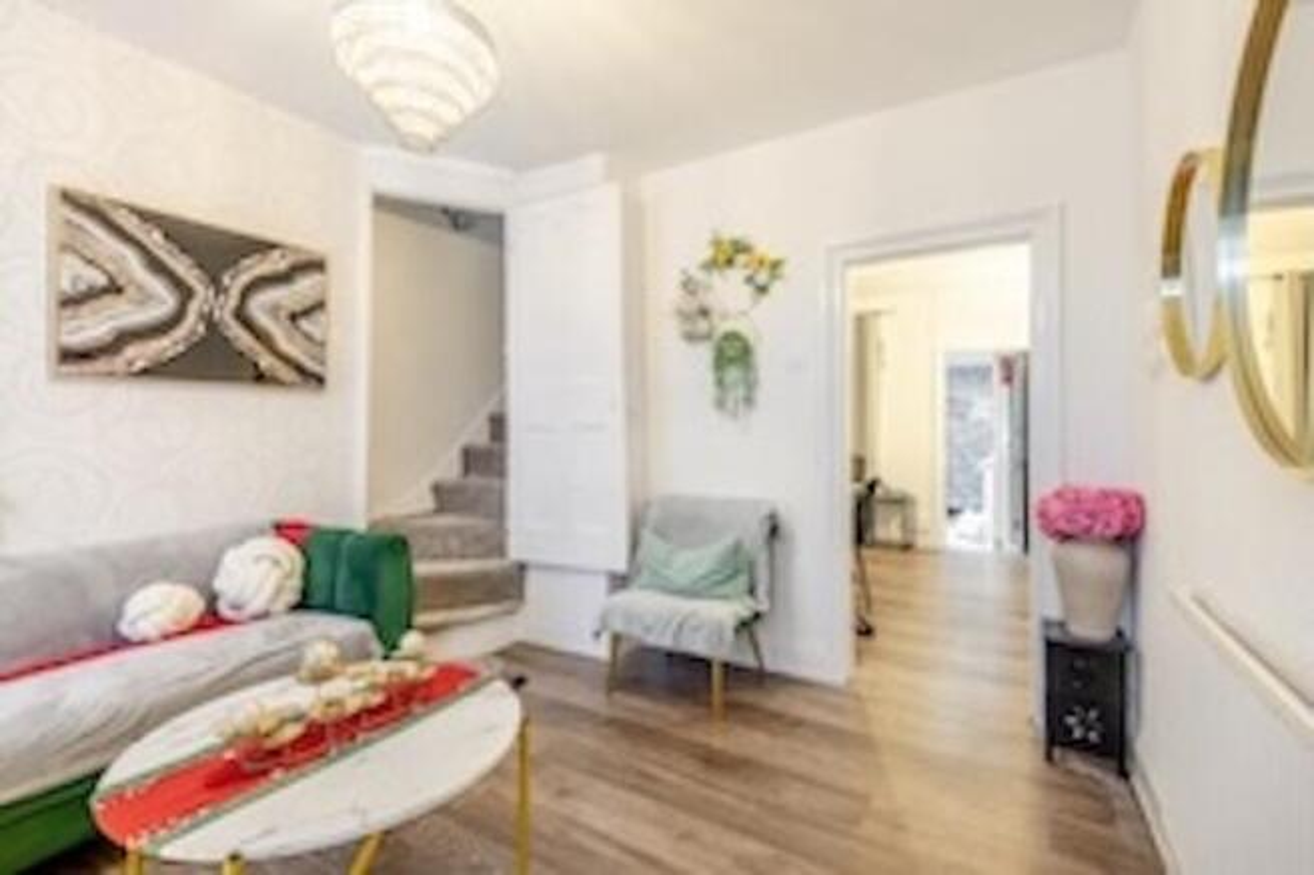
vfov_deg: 73.7
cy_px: 438
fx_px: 584
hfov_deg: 96.8
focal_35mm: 16
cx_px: 657
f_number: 8
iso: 100
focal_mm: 16
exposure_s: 1/2
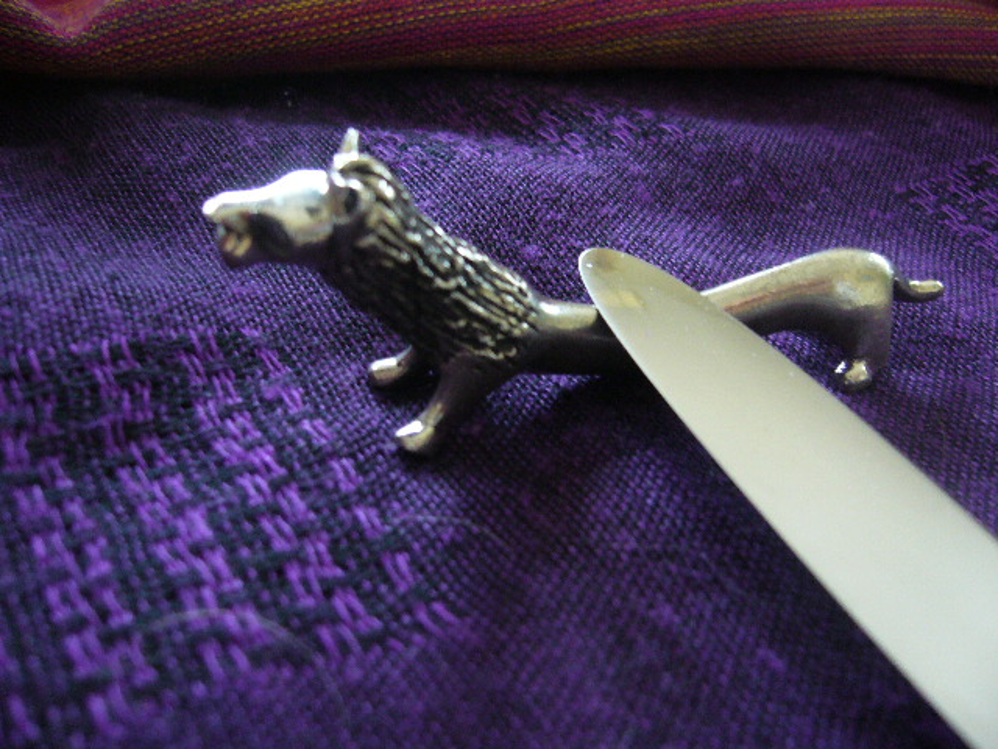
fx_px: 1009
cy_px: 374
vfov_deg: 40.7
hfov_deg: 52.6
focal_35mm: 35
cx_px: 499
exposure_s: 1/8
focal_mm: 5.8
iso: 200
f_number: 2.8
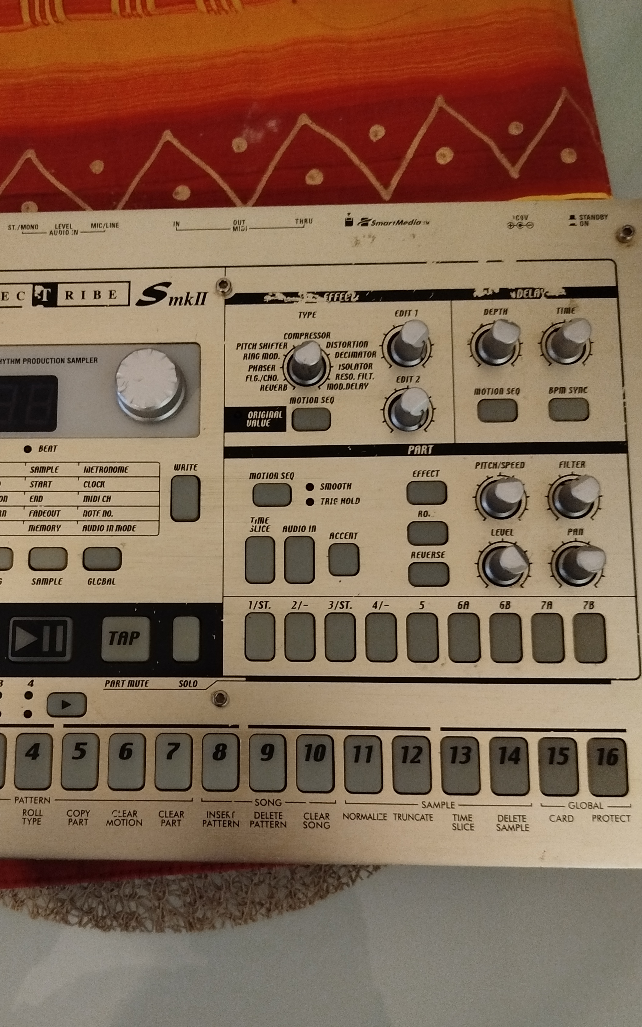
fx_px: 840
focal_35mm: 30
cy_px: 586
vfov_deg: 62.6
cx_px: 232
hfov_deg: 41.5
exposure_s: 1/17
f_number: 1.7
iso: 1600
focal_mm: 5.31
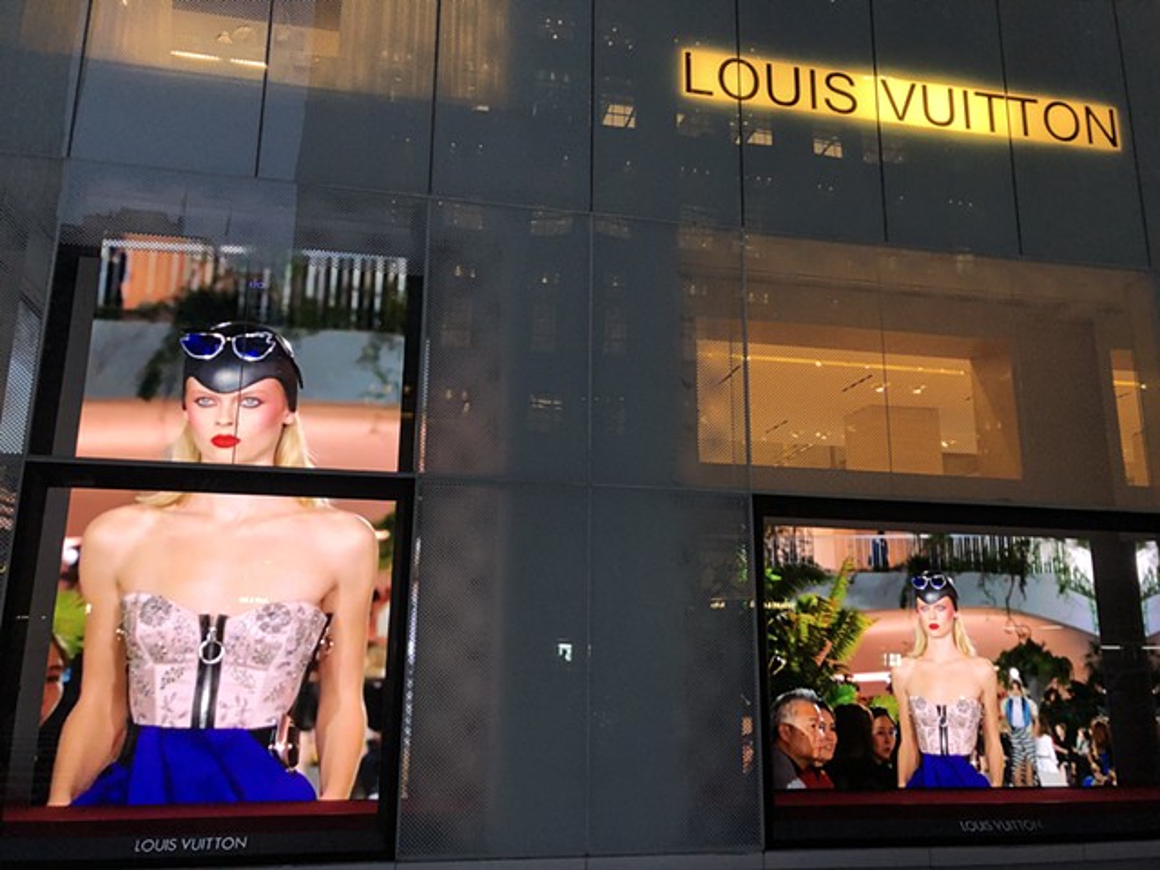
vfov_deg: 49.7
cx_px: 580
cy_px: 435
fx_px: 938
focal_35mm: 28
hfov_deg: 63.4
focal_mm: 4
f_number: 1.8
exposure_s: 1/120
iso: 64
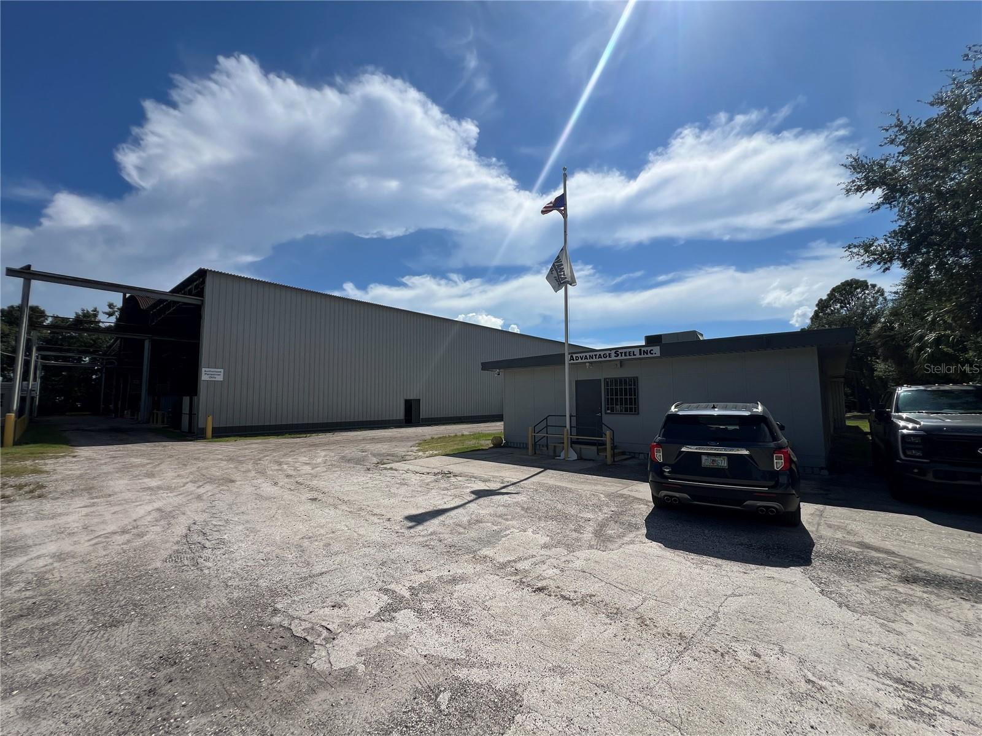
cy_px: 368
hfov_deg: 106.2
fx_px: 369
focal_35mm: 13
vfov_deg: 89.9
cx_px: 491
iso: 32
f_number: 1.8
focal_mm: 1.57
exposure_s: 1/3534
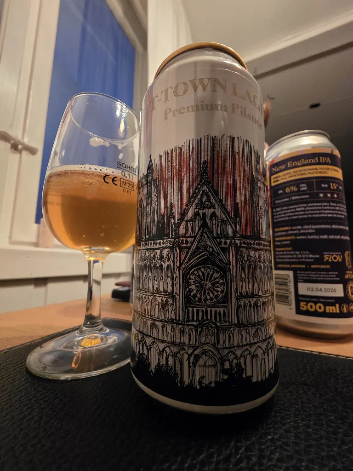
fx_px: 177
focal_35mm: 13
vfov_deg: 106.2
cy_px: 236
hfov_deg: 89.9
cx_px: 176
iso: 1250
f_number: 1.9
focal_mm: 2.2
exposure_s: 1/50
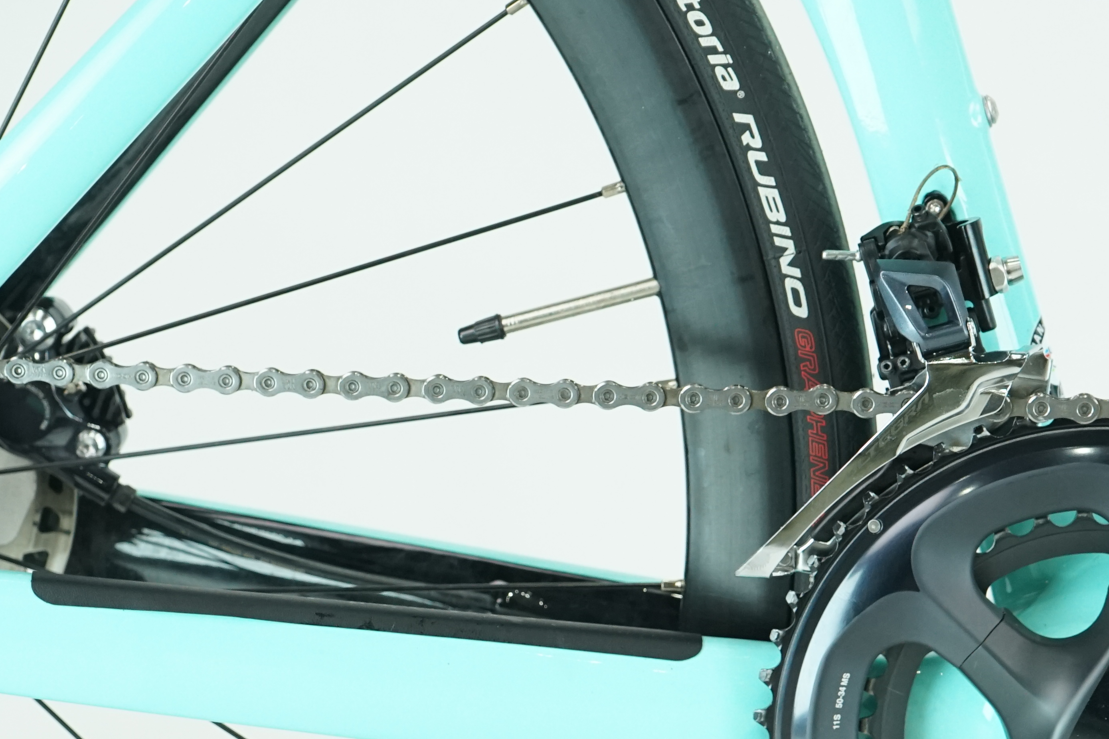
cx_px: 599
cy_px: 667
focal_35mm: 95
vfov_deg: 14.3
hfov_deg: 21.5
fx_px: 2926
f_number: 5.6
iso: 1600
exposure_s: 1/200
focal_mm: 44
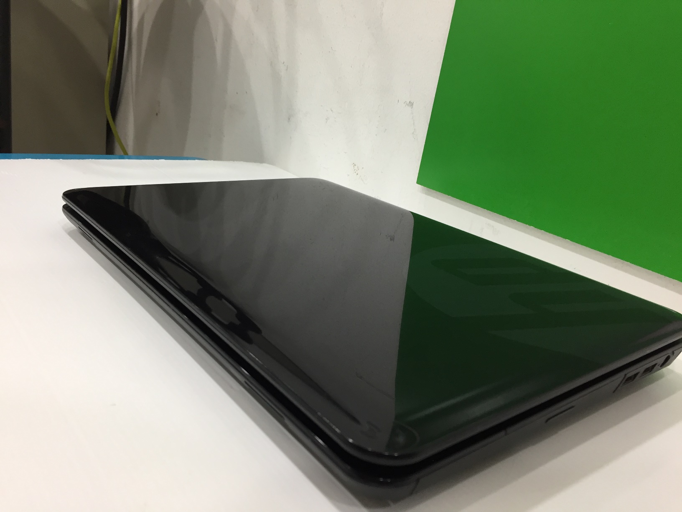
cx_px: 341
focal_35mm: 29
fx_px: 571
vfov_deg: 48.2
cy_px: 256
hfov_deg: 61.7
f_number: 2.2
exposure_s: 1/33
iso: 100
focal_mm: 4.15
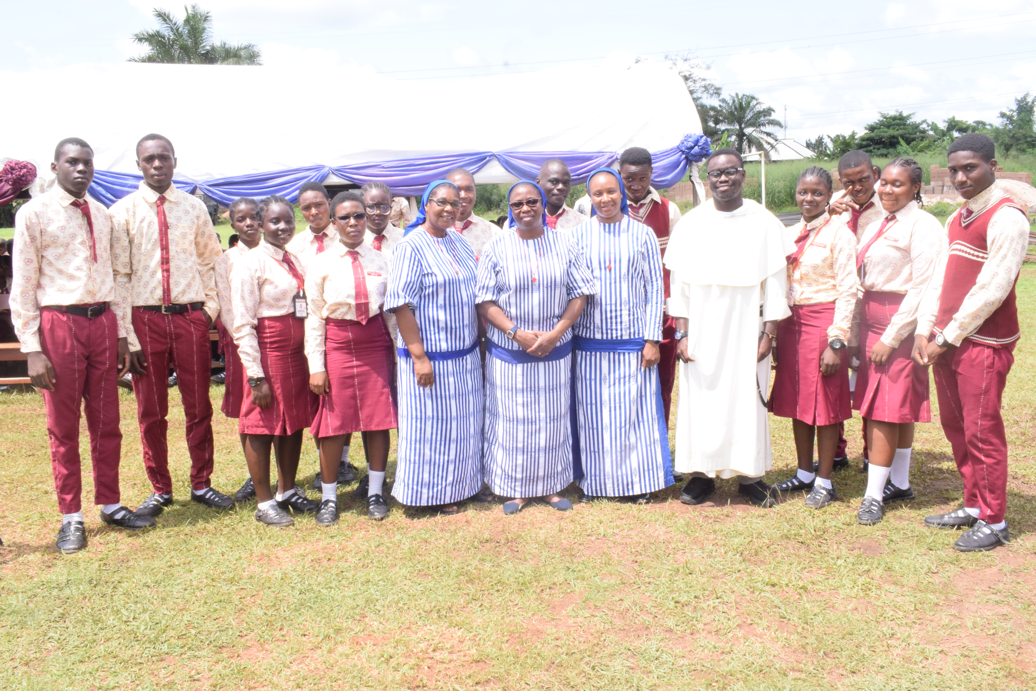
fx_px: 950
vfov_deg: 40.0
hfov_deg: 57.2
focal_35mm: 33
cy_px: 346
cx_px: 518
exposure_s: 1/100
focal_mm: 22
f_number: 25
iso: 800
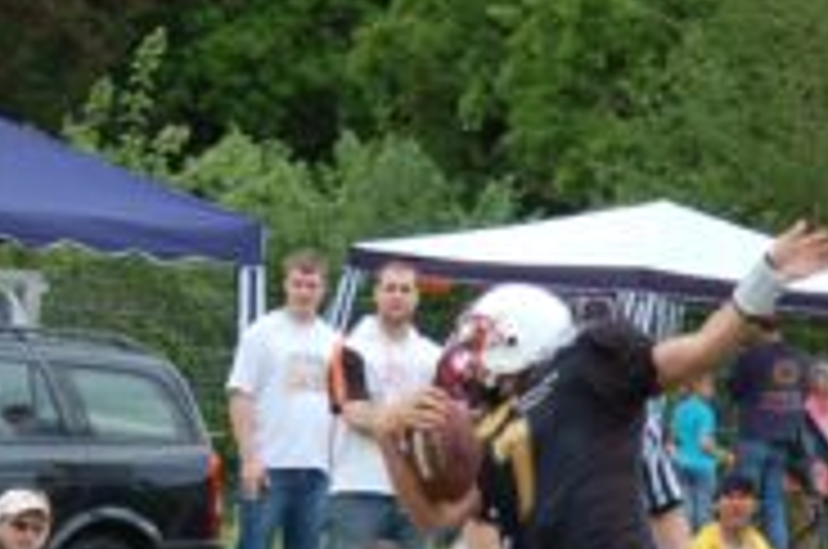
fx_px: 5924
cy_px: 626
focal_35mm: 258
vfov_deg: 5.3
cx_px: 497
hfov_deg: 8.0
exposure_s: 1/1000
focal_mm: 70
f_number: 4
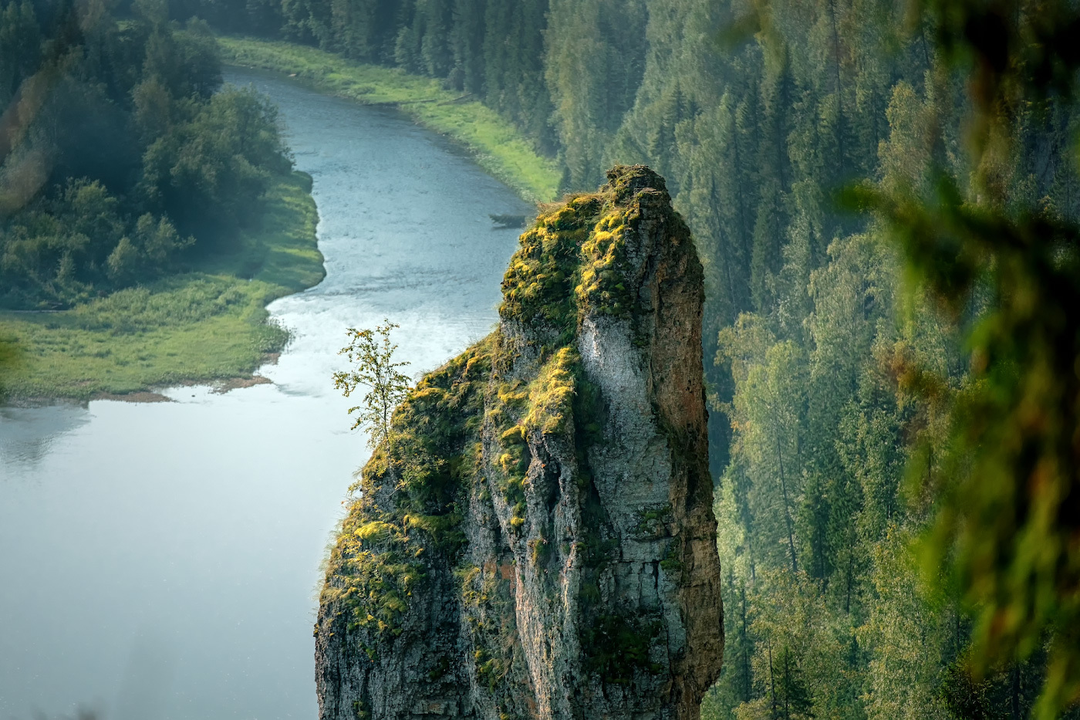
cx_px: 540
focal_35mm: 210
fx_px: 6299
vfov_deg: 6.5
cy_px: 360
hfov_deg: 9.8
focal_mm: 140
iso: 400
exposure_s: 1/3200
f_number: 2.8
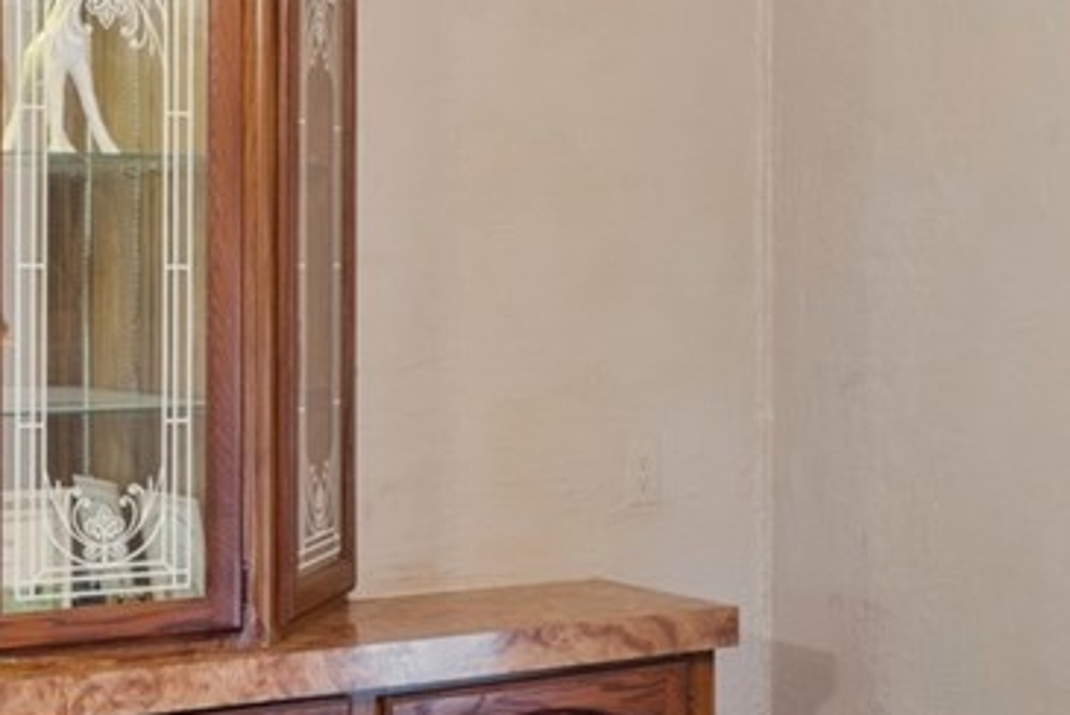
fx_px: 2420
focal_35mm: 81
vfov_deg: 16.8
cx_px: 874
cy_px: 286
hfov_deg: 24.5
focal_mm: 14.6
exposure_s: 1/10
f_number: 2.8
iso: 400
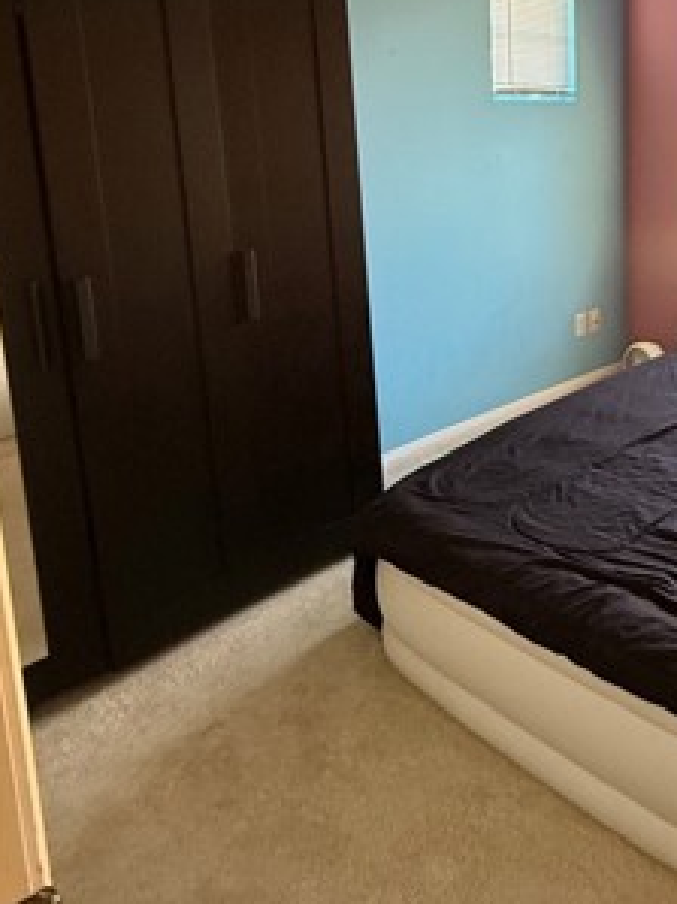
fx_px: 783
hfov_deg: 39.7
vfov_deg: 57.0
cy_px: 227
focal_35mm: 30
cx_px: 713
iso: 320
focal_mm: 2.22
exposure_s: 1/99
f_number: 2.2
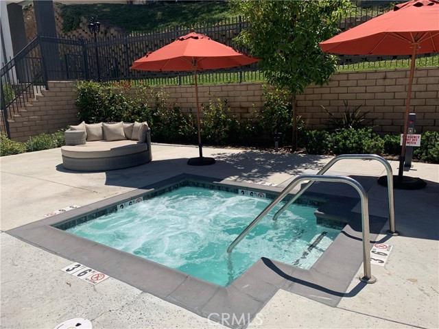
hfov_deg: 67.3
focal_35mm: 26
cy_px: 164
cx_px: 220
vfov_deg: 53.1
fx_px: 330
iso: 25
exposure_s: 1/3401
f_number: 1.8
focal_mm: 4.25
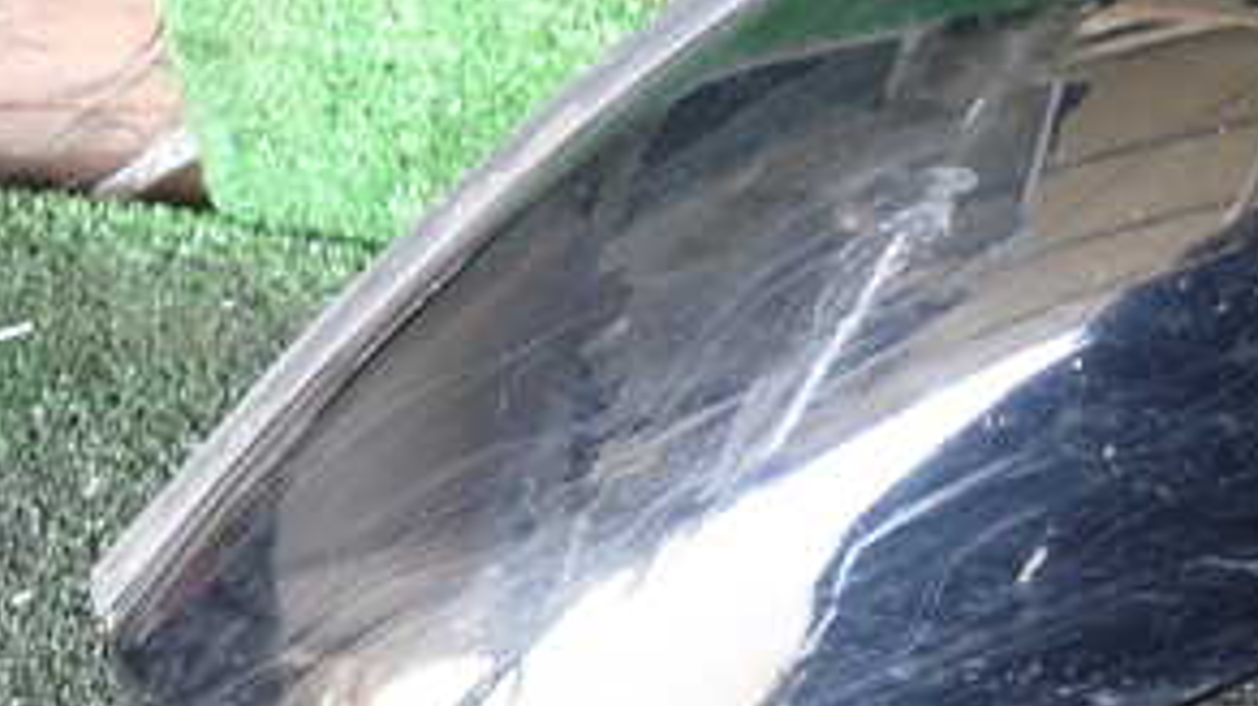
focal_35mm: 56
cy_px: 207
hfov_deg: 35.6
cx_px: 1064
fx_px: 1867
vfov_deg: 21.3
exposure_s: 1/40
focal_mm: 4.5
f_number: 2
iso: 200
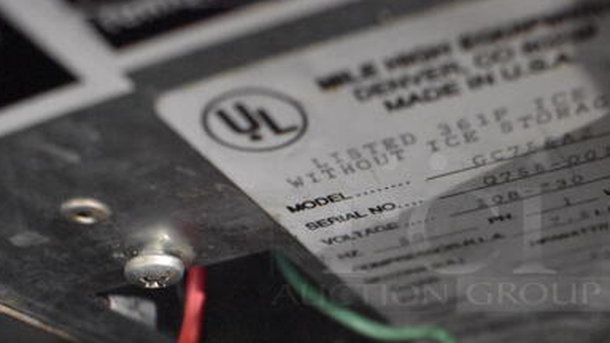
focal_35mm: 45
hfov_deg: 44.3
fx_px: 728
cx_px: 438
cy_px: 227
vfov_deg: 26.4
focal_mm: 18
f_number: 3.5
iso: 12800
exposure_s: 1/40
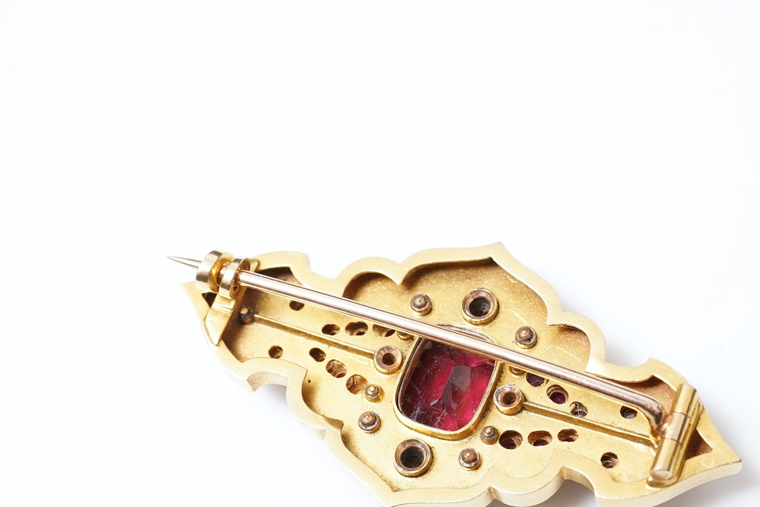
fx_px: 1457
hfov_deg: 29.2
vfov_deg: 19.7
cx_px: 429
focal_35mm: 69
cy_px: 343
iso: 400
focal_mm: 30
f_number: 14
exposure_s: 1/125
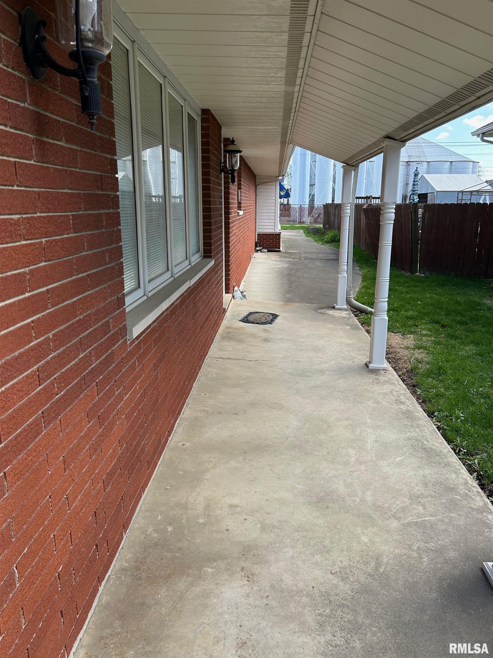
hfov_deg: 53.1
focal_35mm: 26
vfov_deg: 67.3
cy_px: 329
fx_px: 494
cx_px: 246
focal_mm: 5.7
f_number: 1.5
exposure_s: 1/723
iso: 50
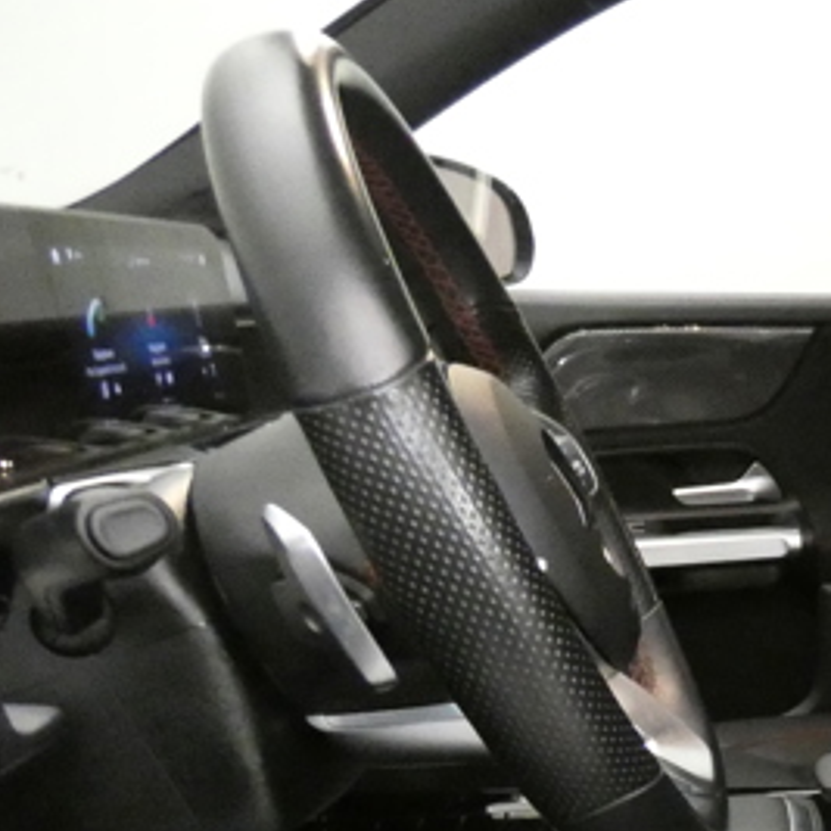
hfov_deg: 25.2
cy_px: 707
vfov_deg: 31.1
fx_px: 1439
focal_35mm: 53
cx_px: 1214
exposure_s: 1/30
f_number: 2.8
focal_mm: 3.6
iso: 1600
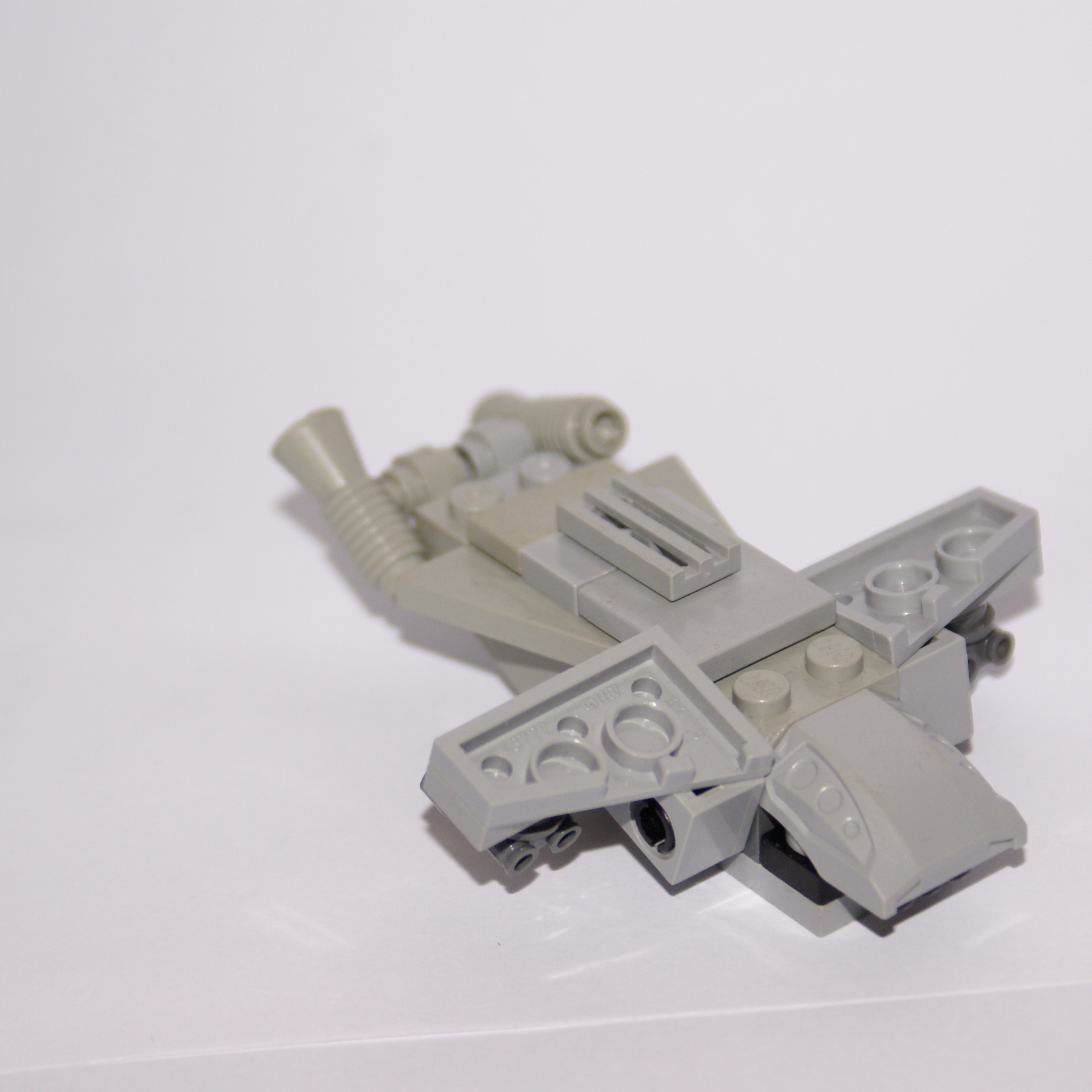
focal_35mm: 134
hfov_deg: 13.0
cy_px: 548
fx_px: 4783
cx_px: 630
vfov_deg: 13.0
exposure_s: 1/125
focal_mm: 70
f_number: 5.6
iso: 400
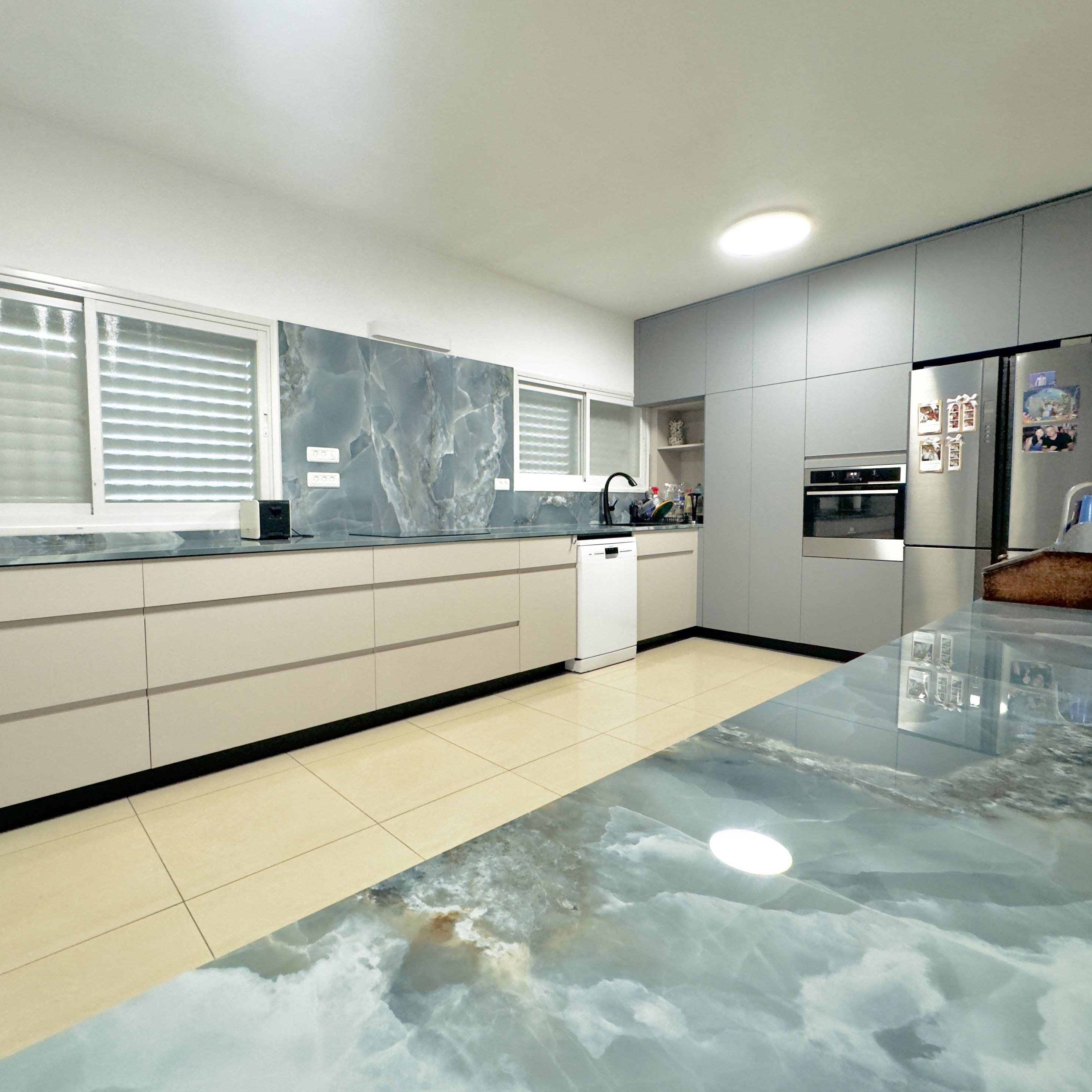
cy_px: 543
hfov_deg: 83.6
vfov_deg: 84.0
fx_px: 607
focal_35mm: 17
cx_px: 484
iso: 200
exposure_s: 1/100
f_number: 2.2
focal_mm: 2.22
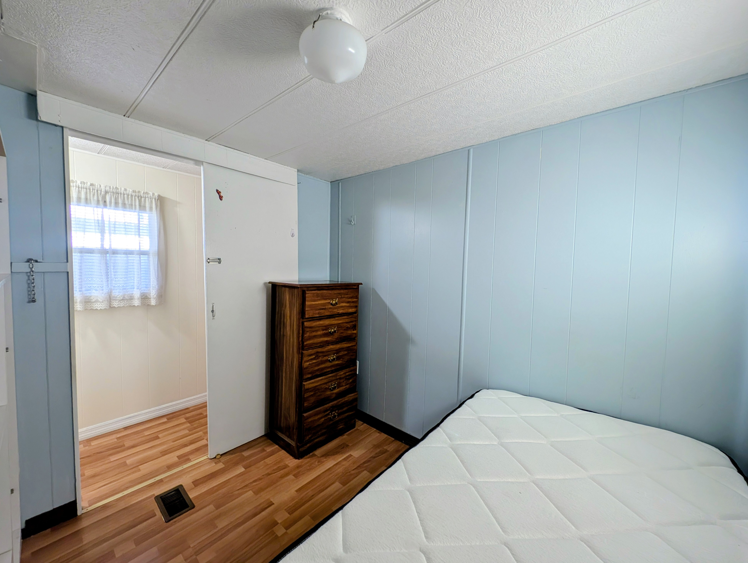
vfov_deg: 94.6
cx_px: 374
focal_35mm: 12
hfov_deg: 110.5
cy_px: 282
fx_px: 260
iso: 58
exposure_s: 1/23.8
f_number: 1.95
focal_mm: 2.23
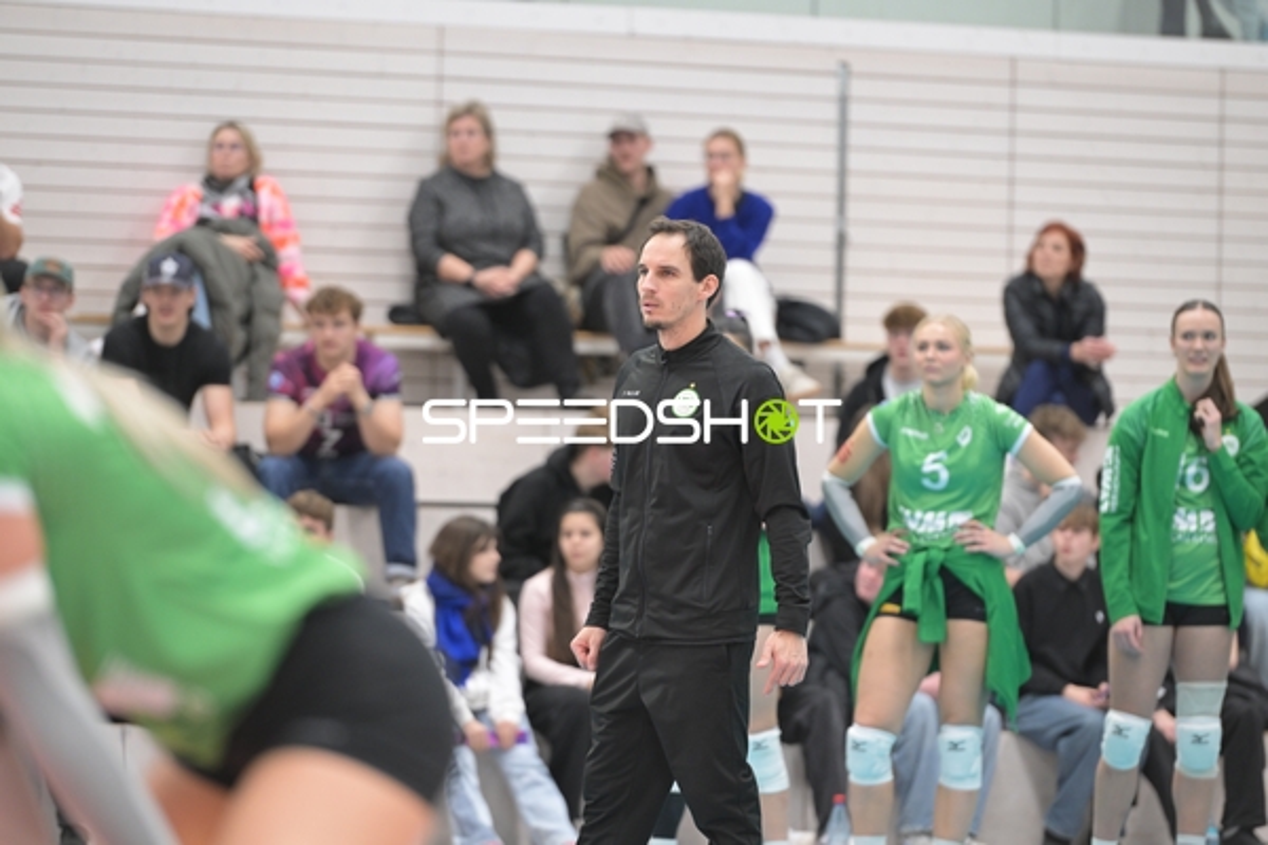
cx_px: 634
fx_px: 7044
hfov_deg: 10.3
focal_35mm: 200
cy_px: 422
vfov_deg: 6.9
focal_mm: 200
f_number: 3.2
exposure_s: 1/200
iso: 2000
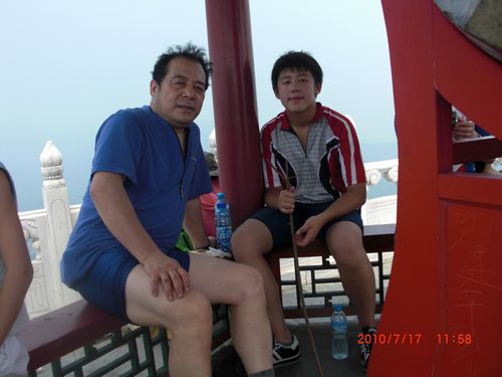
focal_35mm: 36
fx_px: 522
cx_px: 251
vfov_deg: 39.7
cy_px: 188
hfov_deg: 51.4
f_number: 2.8
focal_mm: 6.3
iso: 50
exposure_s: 1/640
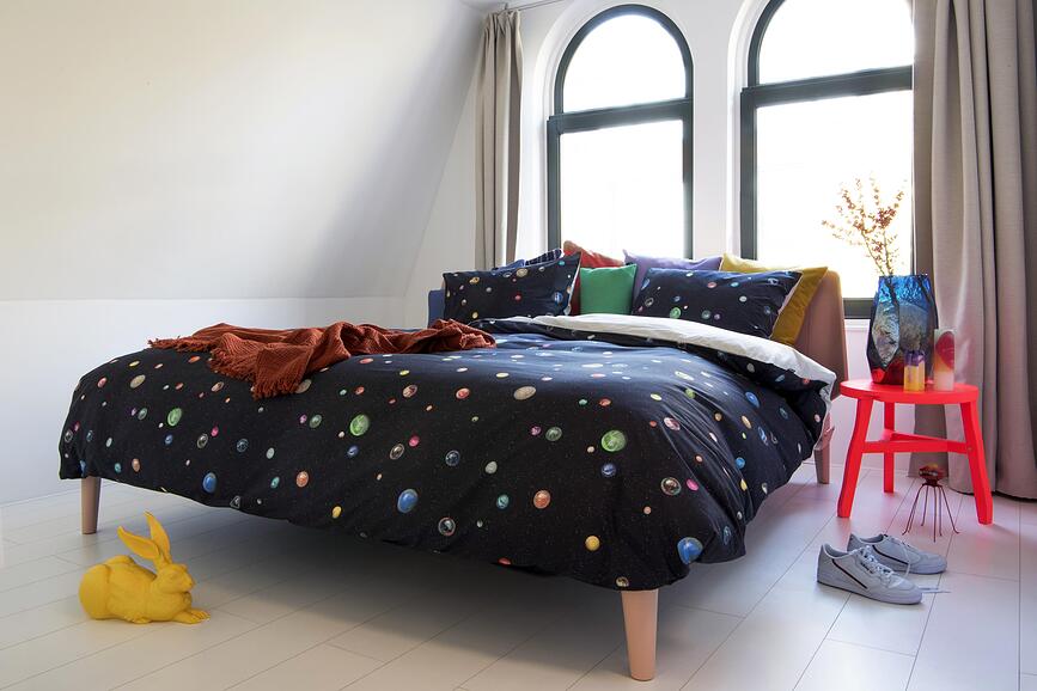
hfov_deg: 63.7
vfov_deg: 45.0
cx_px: 518
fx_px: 835
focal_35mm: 29
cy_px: 346
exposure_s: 4
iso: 100
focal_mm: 29
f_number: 22
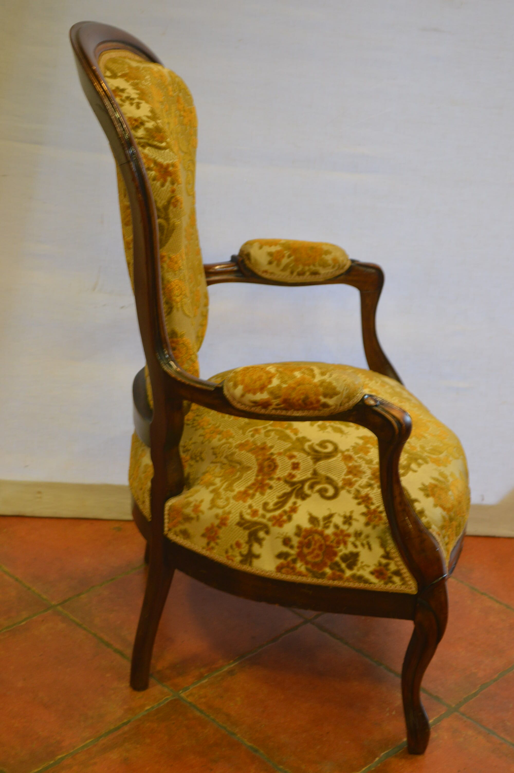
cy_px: 386
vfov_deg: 33.4
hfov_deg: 22.6
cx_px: 257
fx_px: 1287
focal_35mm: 60
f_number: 5.3
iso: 450
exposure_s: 1/15
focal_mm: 40
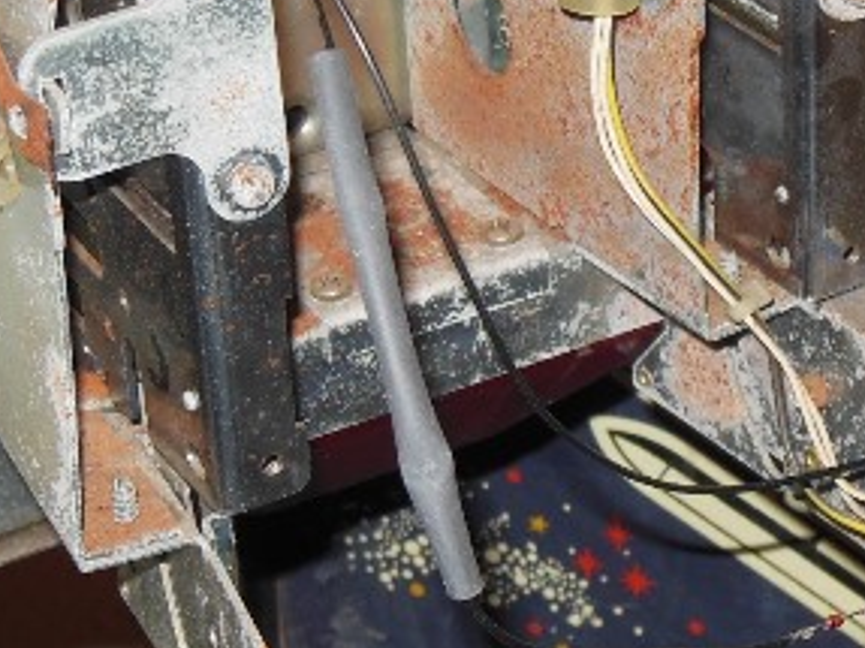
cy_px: 265
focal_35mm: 89
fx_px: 2223
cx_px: 536
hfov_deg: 22.0
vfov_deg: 16.6
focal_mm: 10.2
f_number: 4.1
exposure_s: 1/60
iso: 200
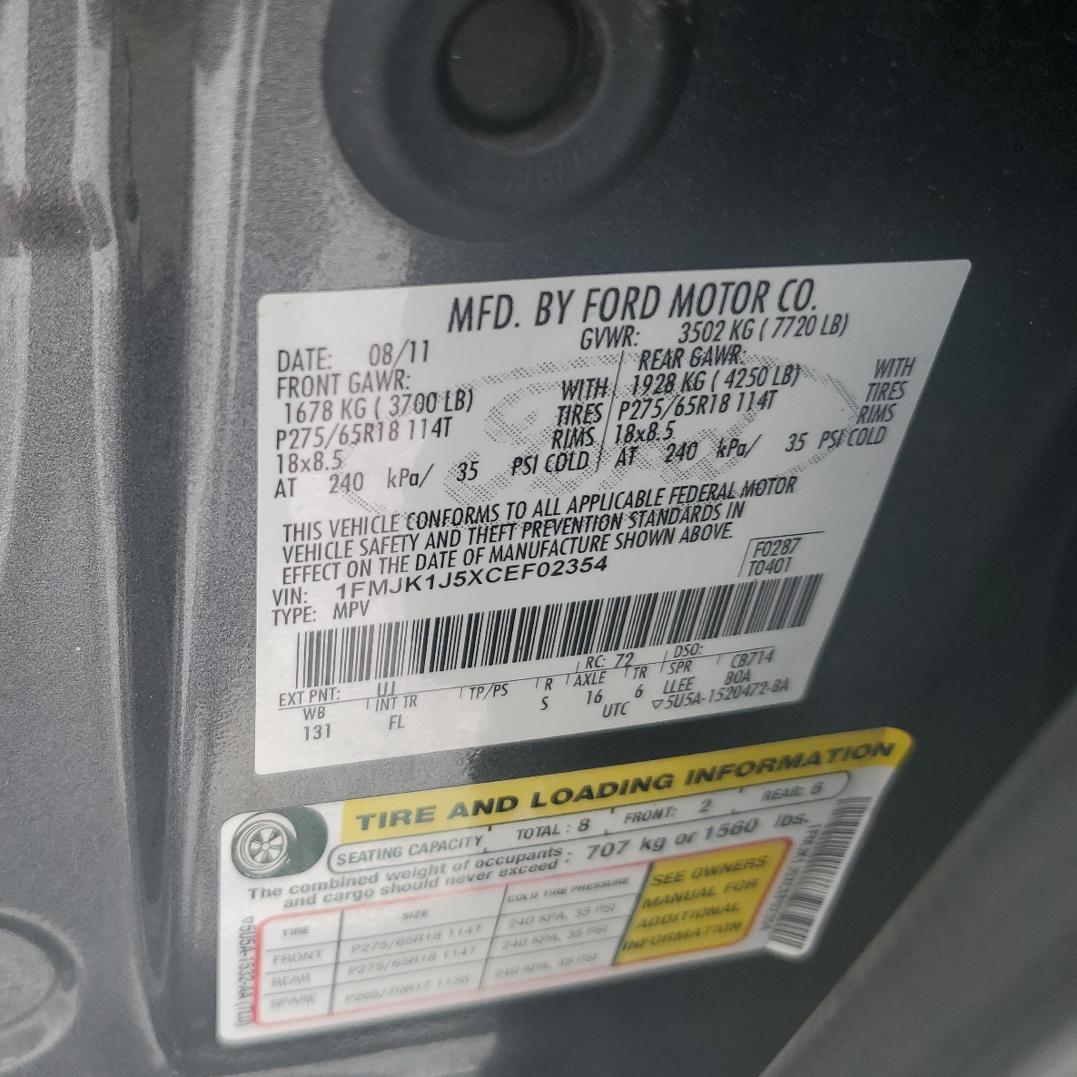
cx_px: 361
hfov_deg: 51.6
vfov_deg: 52.5
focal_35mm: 31
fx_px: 1091
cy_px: 535
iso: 50
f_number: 1.5
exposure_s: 1/370
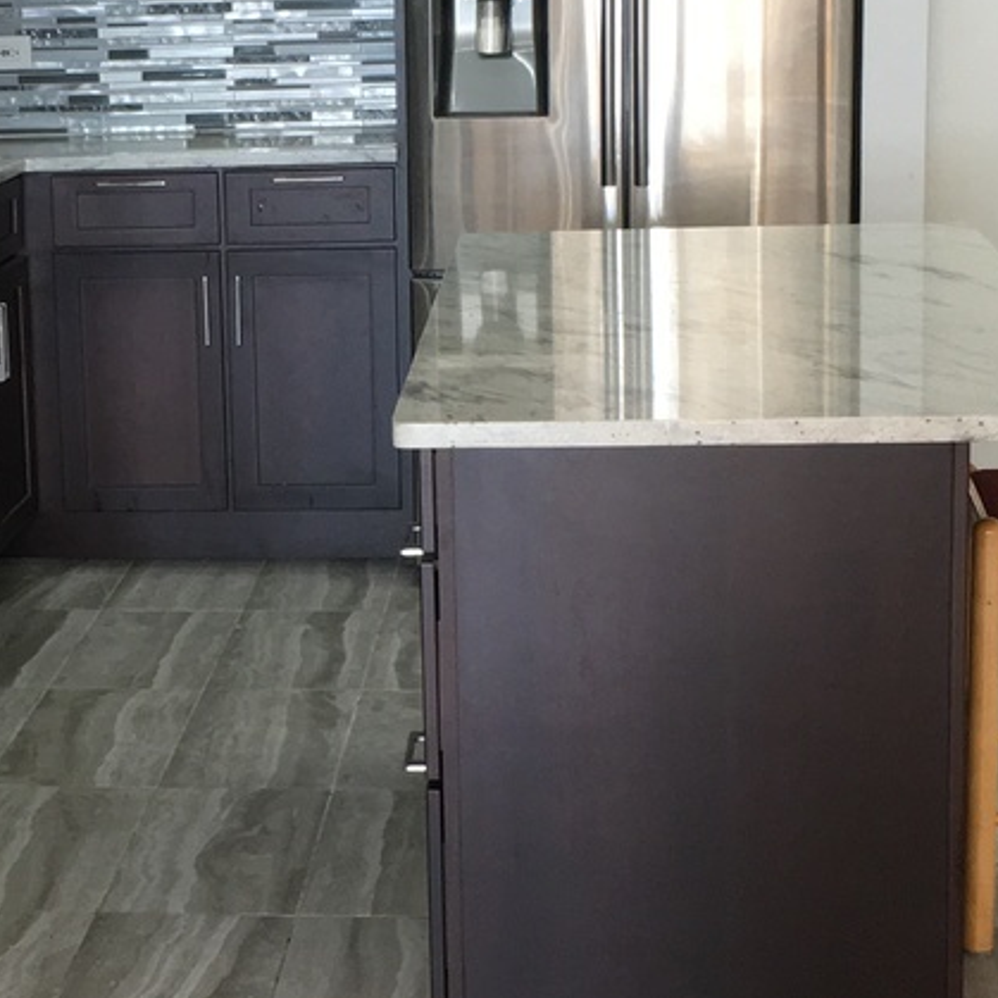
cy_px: 491
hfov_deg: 19.6
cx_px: 250
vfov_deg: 19.7
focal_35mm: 88
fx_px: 2870
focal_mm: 4.15
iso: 80
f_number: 2.2
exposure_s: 1/30
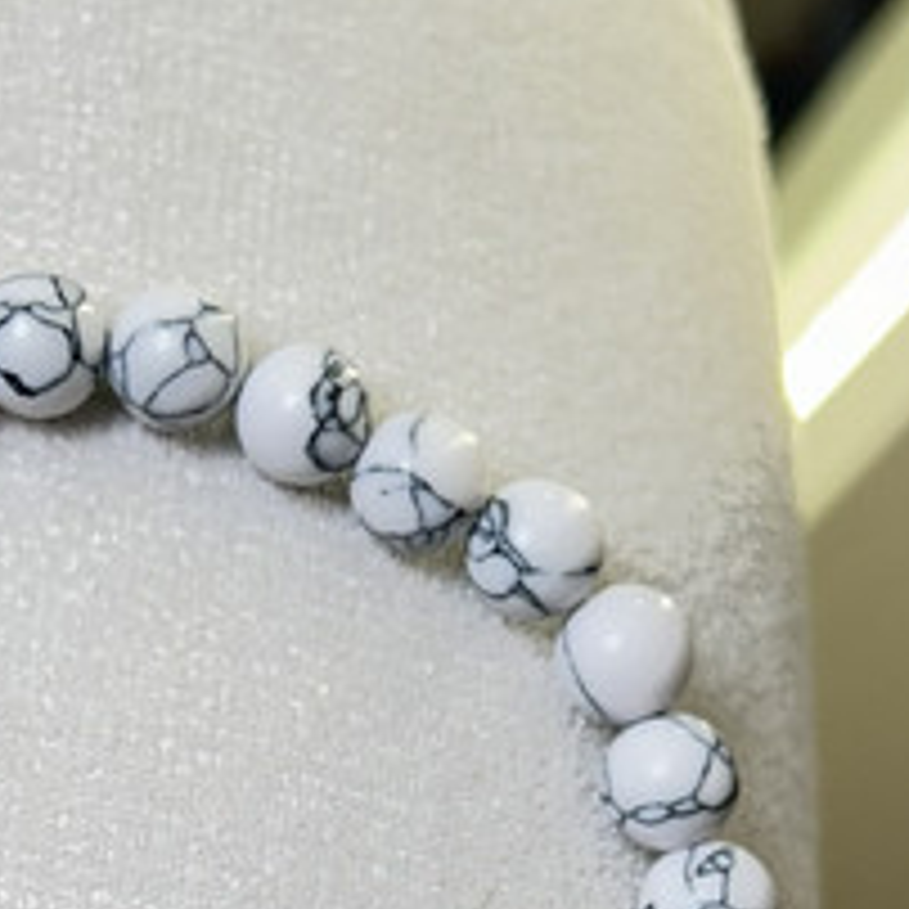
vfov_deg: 18.7
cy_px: 855
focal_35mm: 91
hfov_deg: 19.0
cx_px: 238
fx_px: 2704
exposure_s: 1/120
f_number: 1.5
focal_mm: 5.7
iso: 40
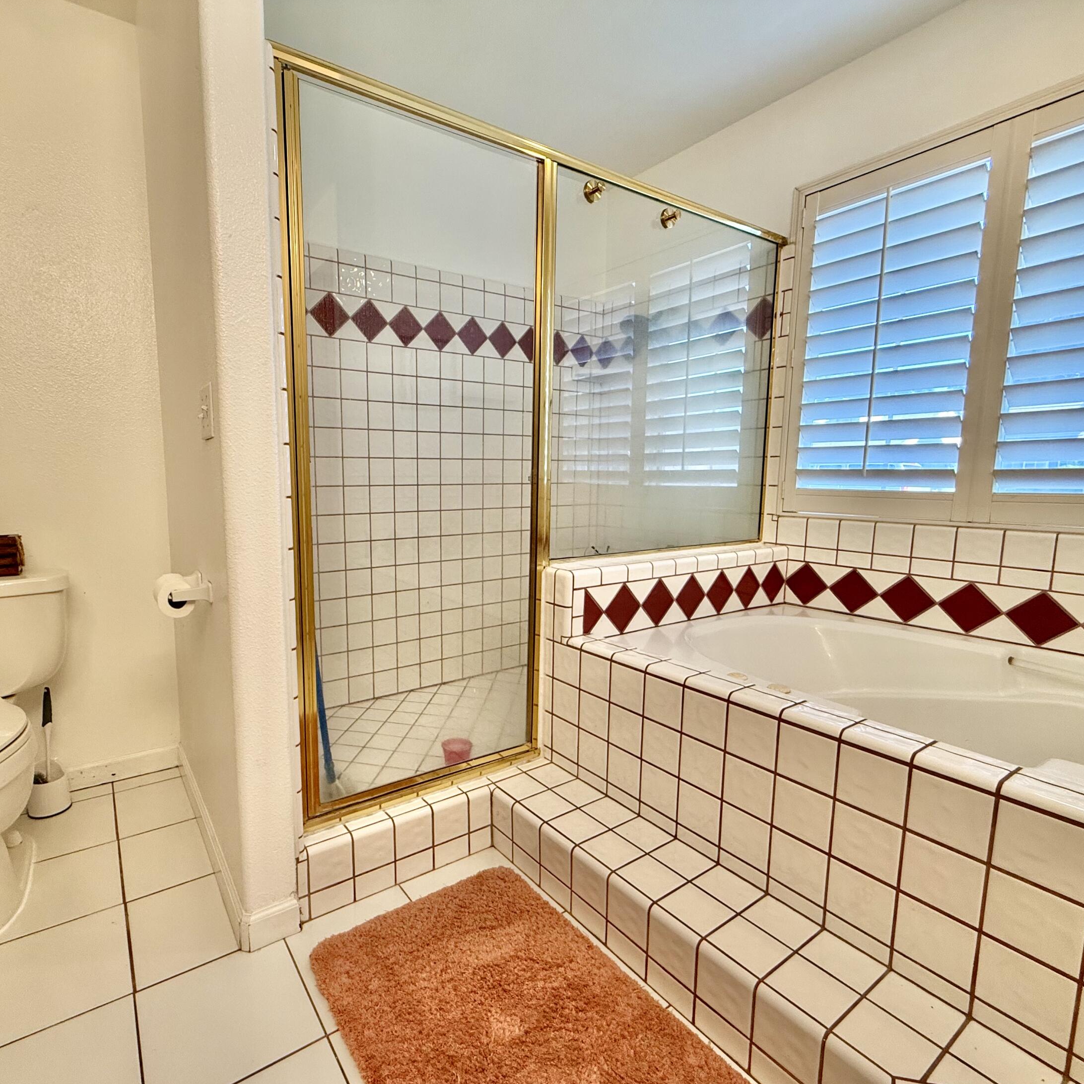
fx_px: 602
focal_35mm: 17
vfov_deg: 84.0
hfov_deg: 83.4
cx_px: 459
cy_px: 551
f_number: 2.2
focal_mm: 2.22
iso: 125
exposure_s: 1/120
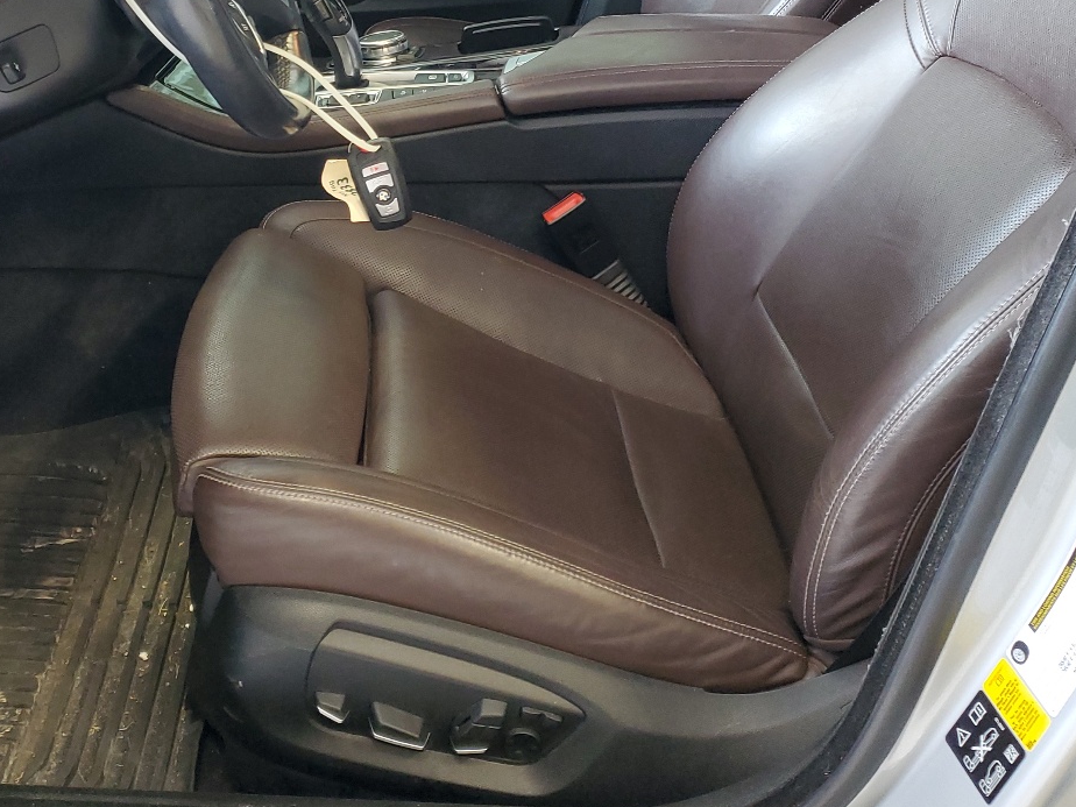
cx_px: 340
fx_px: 1399
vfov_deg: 31.2
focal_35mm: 45
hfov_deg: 41.4
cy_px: 142
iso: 118
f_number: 1.5
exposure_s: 1/60.2
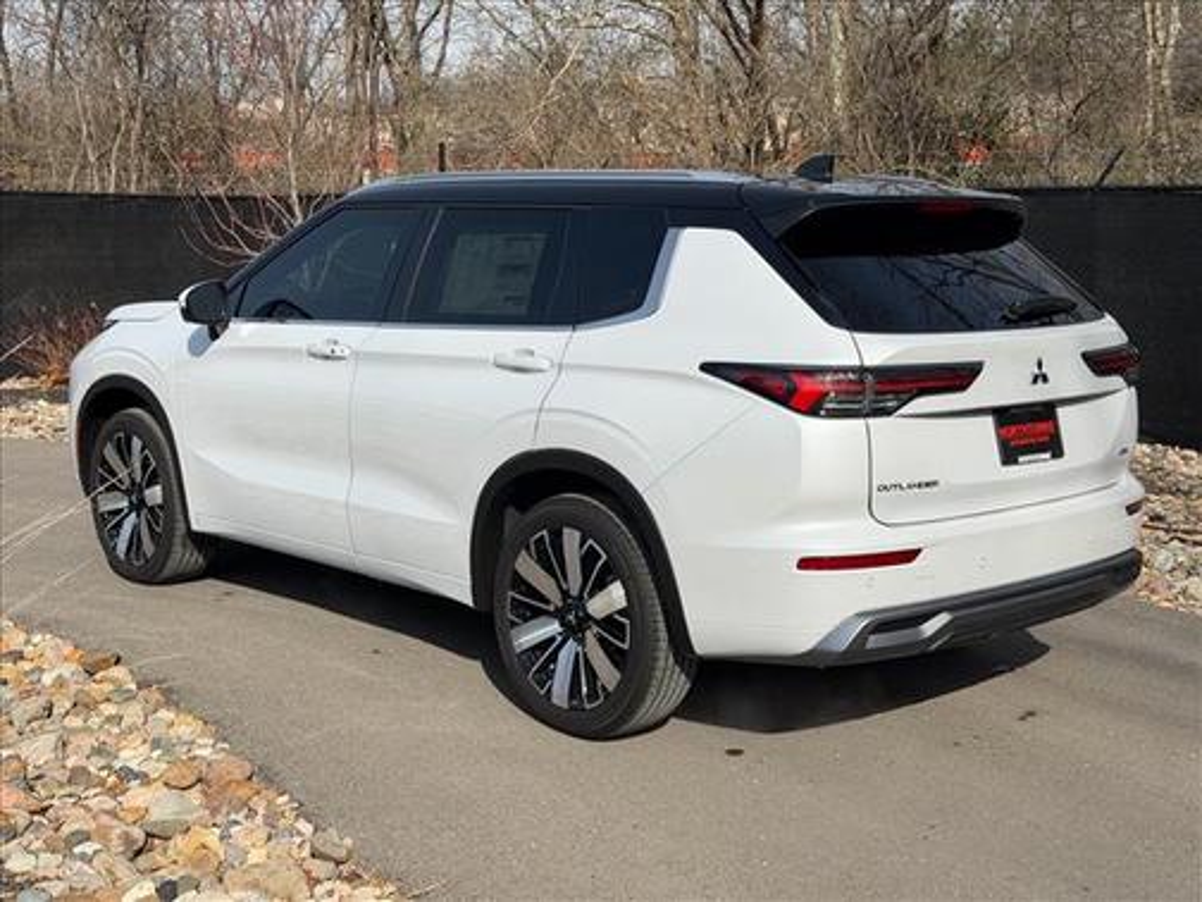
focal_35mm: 48
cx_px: 601
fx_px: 1667
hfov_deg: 39.7
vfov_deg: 30.3
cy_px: 451
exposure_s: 1/6536
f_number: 1.78
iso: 64
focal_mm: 6.76
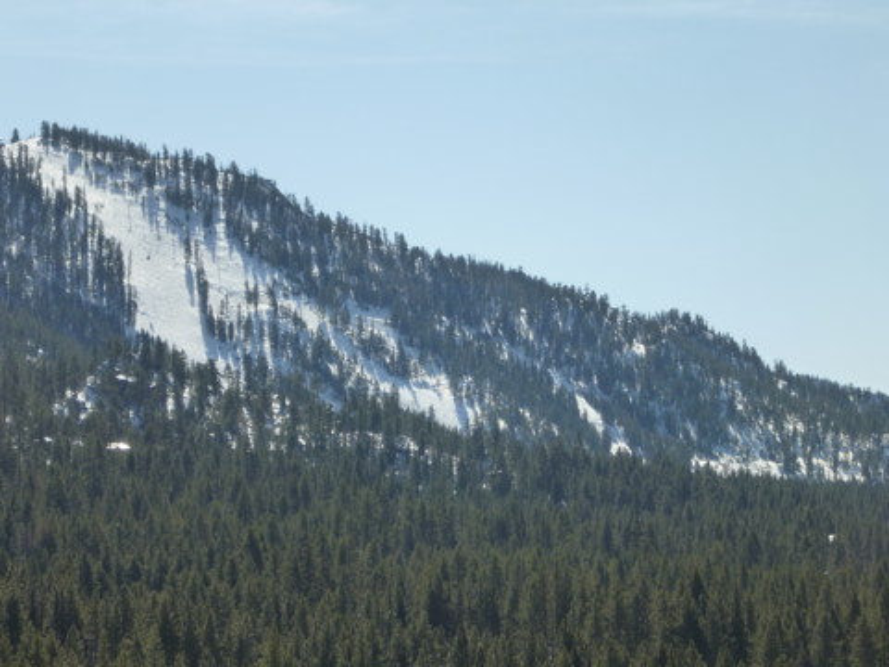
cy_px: 334
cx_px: 444
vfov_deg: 13.2
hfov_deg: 17.6
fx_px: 2876
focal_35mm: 112
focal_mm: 20
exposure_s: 1/160
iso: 160
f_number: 6.5
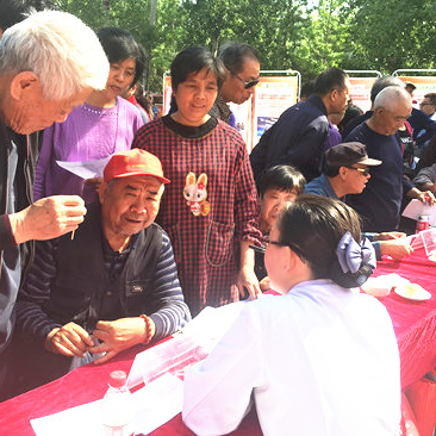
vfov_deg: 47.2
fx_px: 499
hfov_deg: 47.2
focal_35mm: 35
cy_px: 216
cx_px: 226
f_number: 2.2
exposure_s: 1/405
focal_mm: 4.15
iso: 25
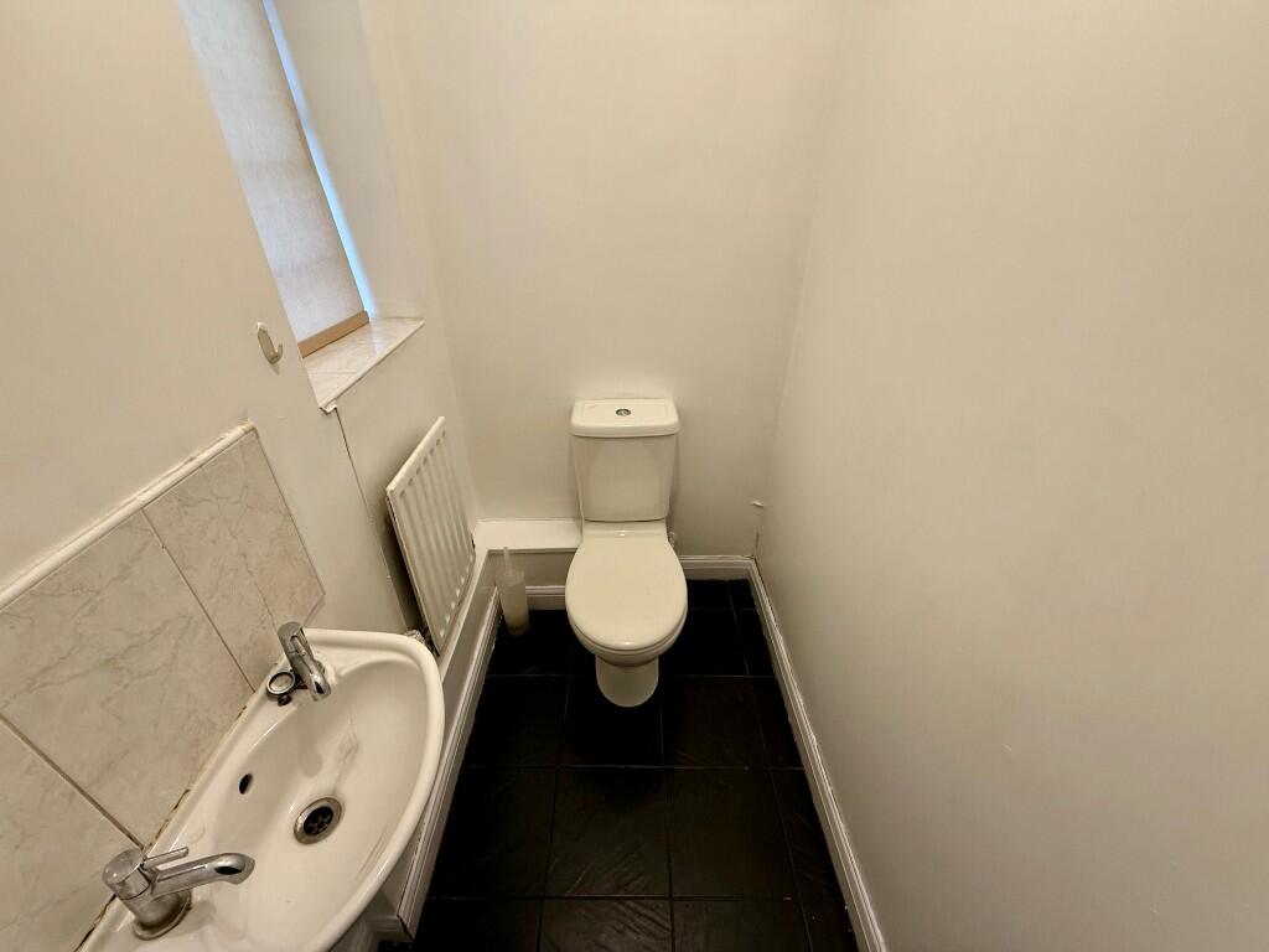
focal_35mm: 14
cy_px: 476
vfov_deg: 85.7
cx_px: 634
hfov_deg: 102.1
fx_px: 513
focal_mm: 2.22
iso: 250
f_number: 2.2
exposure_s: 1/100
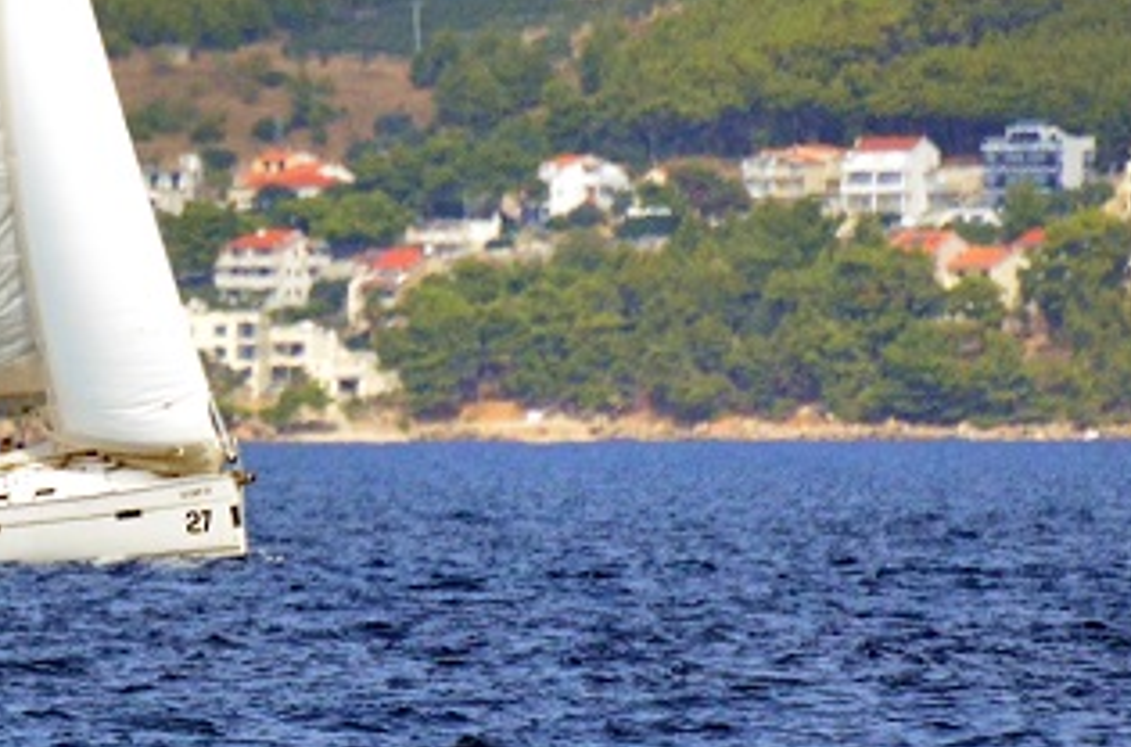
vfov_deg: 1.0
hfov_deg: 1.4
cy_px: 194
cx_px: -14
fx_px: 44791
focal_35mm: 1430
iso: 2000
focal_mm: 300
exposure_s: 1/6400
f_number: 6.3
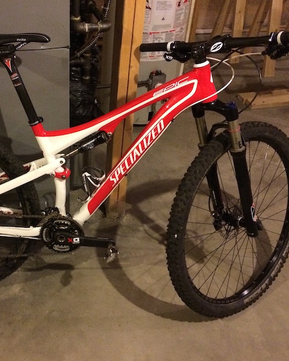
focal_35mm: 38
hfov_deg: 38.5
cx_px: 87
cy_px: 180
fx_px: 406
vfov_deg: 47.9
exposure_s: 1/15
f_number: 2.2
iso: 640
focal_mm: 4.15
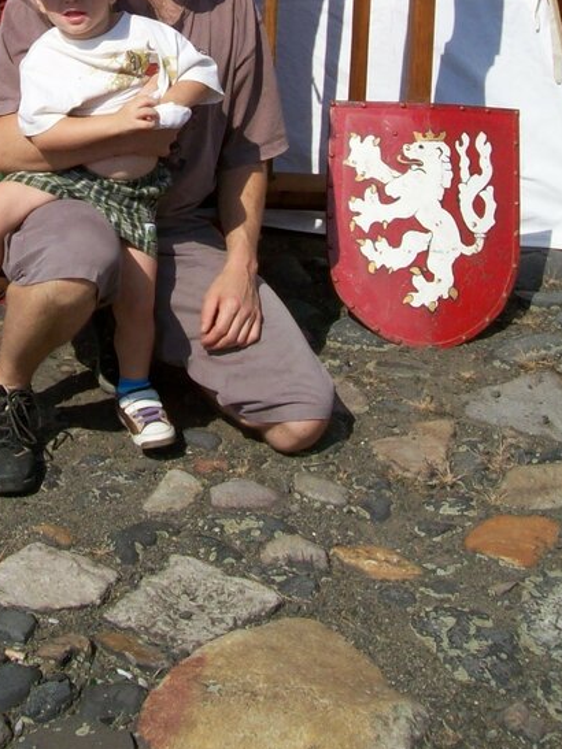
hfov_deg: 18.5
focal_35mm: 79
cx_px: 116
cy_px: -22
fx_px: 1711
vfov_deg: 23.5
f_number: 4.8
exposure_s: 1/860
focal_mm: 6
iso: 80
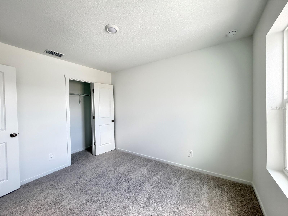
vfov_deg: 85.7
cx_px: 144
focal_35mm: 14
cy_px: 108
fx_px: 116
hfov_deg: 102.1
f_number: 2.2
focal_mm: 2.22
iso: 250
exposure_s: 1/121
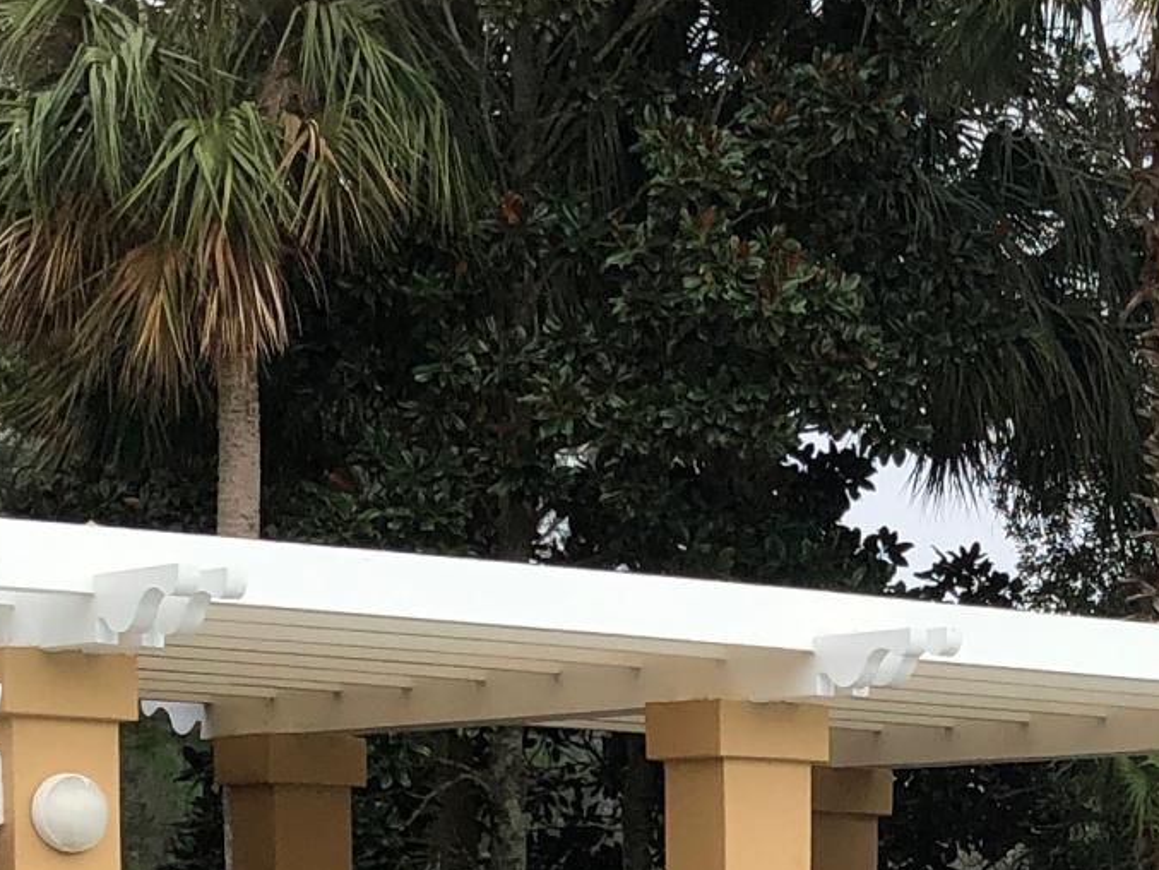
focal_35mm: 124
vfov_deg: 11.4
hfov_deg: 15.6
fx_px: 4152
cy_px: 1394
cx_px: 1200
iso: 20
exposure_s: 1/585
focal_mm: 3.99
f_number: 1.8
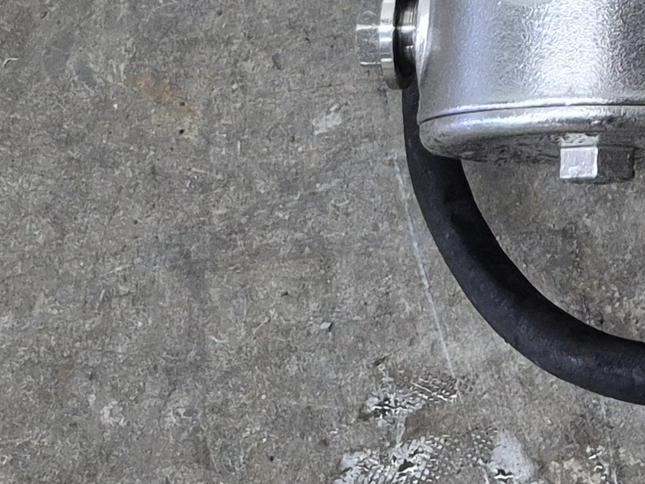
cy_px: -612
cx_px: 986
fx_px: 2349
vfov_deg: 10.4
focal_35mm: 126
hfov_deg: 14.5
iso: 400
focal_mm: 5.4
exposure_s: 1/120
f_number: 1.8
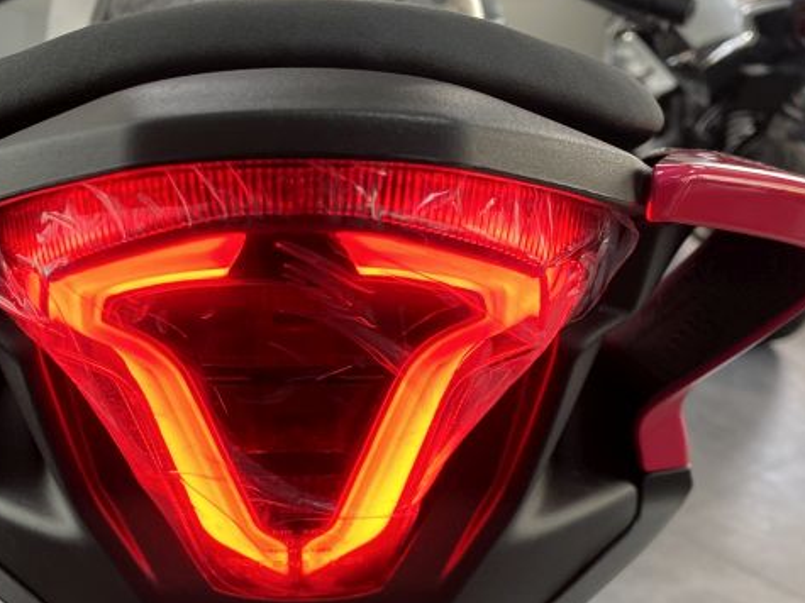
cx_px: 276
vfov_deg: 24.9
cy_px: 468
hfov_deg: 33.0
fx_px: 1348
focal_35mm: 58
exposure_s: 1/50
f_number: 1.8
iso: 80
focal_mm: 4.25
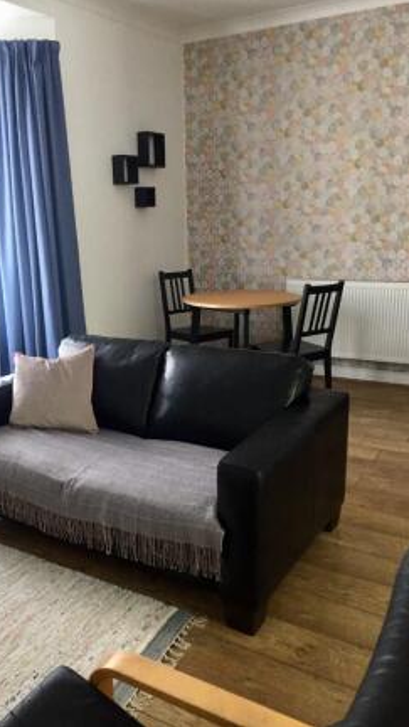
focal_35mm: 32
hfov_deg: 36.4
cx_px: 146
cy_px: 361
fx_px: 617
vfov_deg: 61.0
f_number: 2.2
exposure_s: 1/33
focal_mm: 4.15
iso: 125
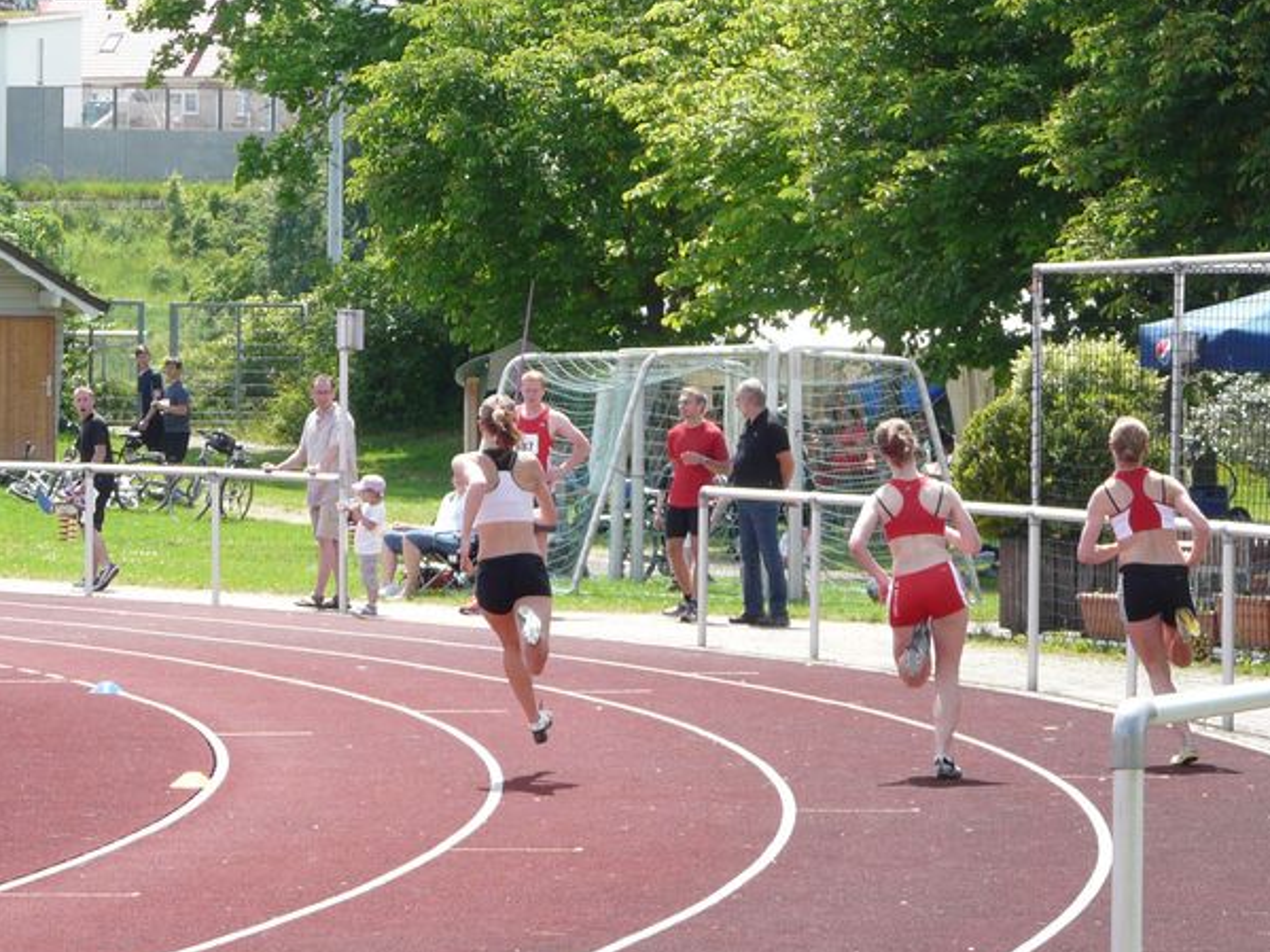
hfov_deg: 11.5
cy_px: 496
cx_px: 606
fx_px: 6309
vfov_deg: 8.6
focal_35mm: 172
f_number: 3.6
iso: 125
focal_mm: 16.6
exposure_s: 1/500
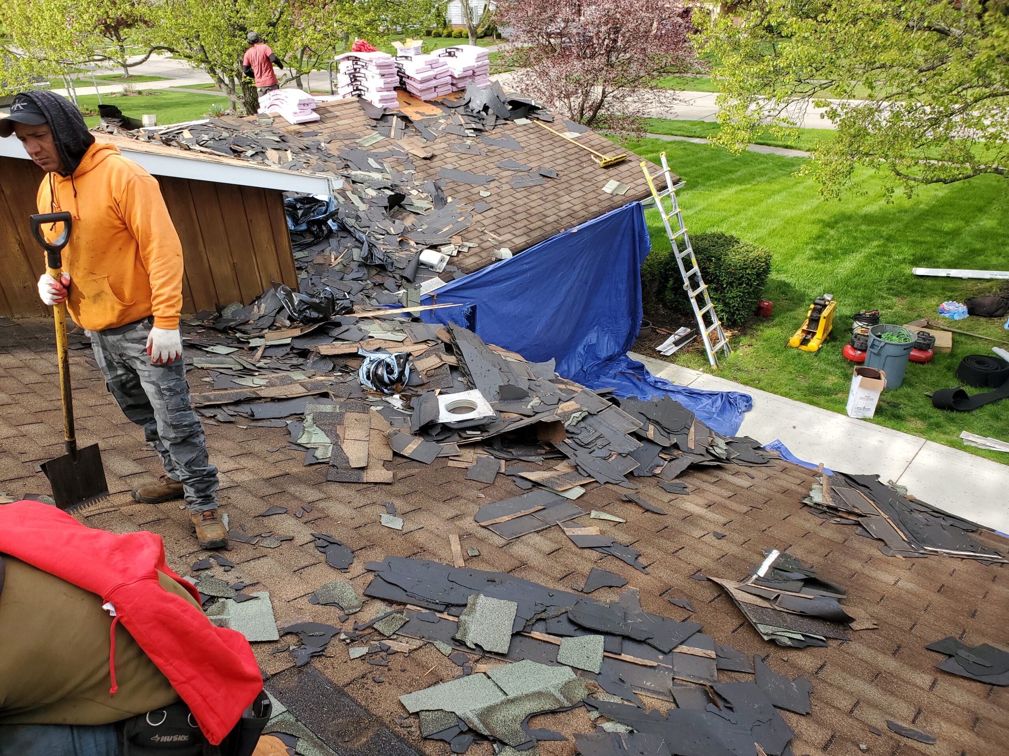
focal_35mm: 26
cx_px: 504
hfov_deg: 67.3
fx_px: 758
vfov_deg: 53.1
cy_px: 378
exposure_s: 1/379
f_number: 2.4
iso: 50
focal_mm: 4.3
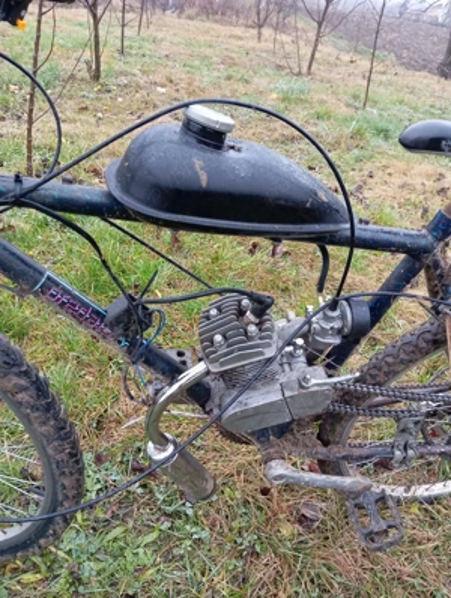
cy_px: 299
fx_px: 485
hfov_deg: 49.9
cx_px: 226
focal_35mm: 28
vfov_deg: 63.4
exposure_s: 1/33.3
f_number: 1.8
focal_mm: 4.22
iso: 221
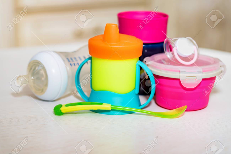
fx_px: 578
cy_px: 77
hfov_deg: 22.6
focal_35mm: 90
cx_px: 116
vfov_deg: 15.2
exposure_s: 1/200
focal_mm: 90
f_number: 4.5
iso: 200
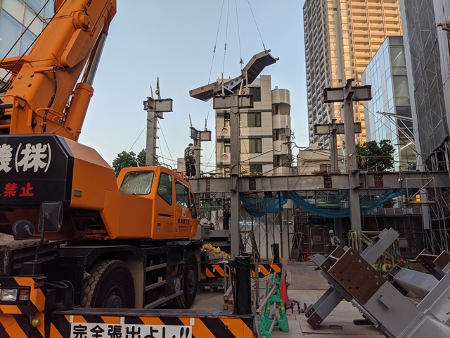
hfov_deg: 65.3
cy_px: 169
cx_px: 225
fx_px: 351
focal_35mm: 27
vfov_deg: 51.4
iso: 62
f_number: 1.8
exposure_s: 1/451
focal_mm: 4.44
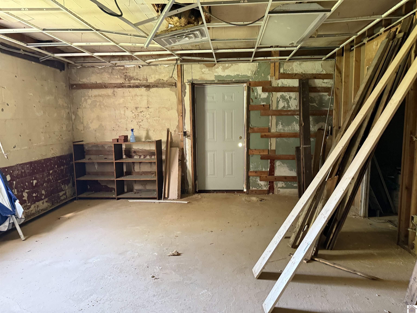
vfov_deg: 56.8
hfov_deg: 71.6
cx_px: 208
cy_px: 156
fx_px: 289
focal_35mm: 24
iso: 500
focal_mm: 6.76
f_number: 1.78
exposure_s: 1/60
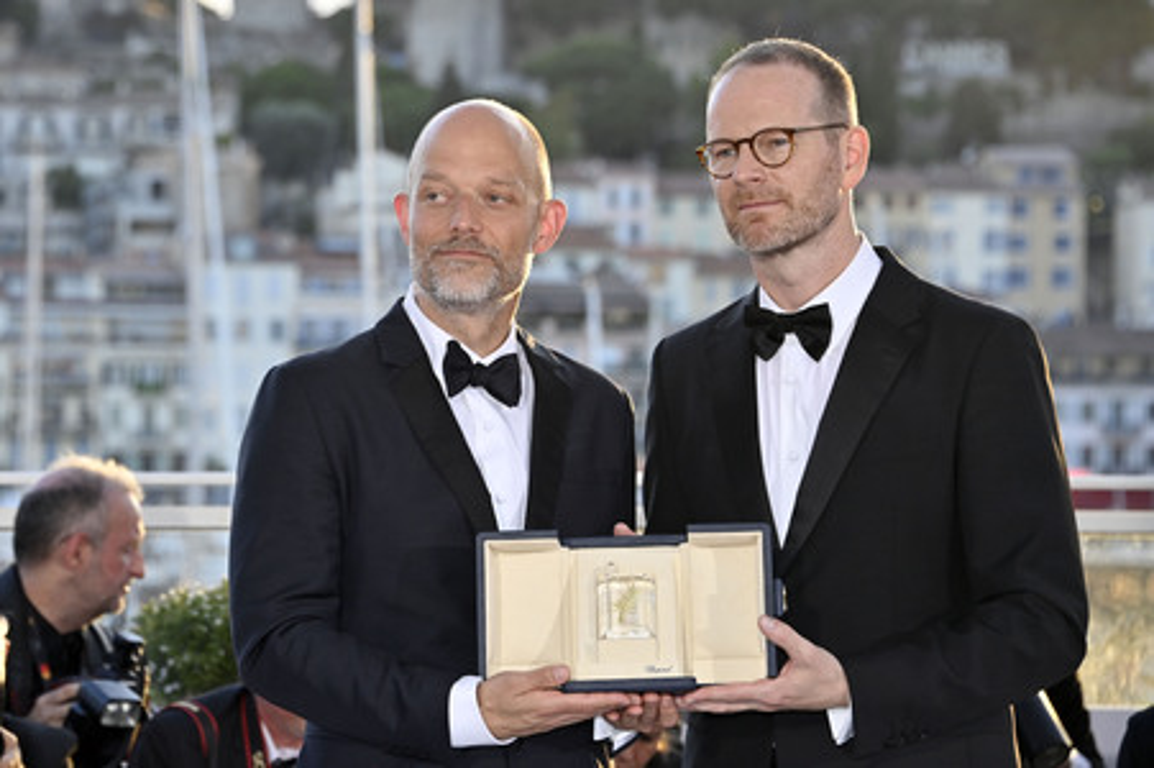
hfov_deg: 13.7
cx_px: 577
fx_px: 4805
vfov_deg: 9.1
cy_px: 384
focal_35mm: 150
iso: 800
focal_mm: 150
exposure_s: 1/250
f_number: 6.3
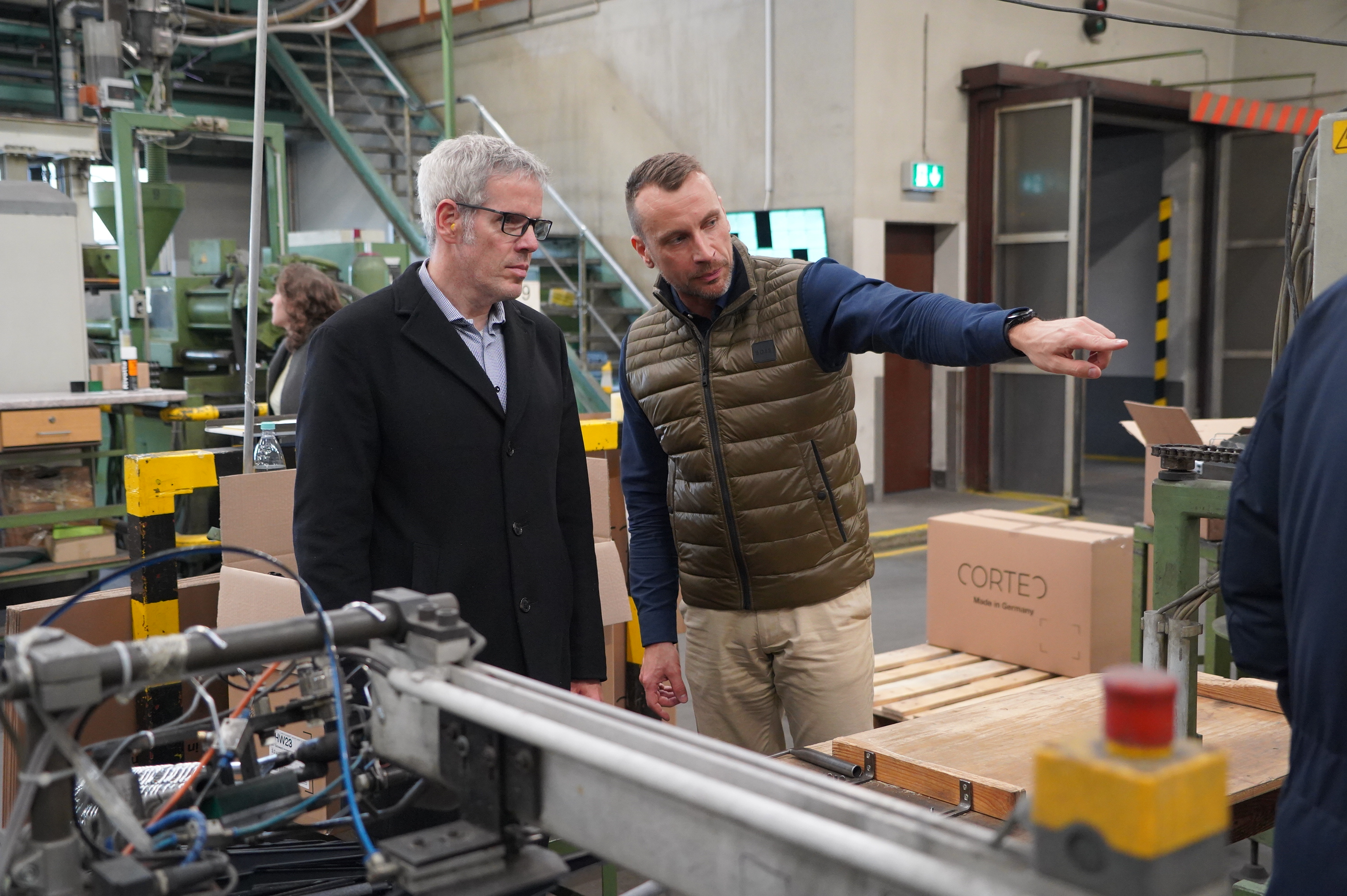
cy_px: 448
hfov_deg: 53.2
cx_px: 674
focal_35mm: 36
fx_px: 1346
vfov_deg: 36.8
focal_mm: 36
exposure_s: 1/160
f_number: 4
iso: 5000
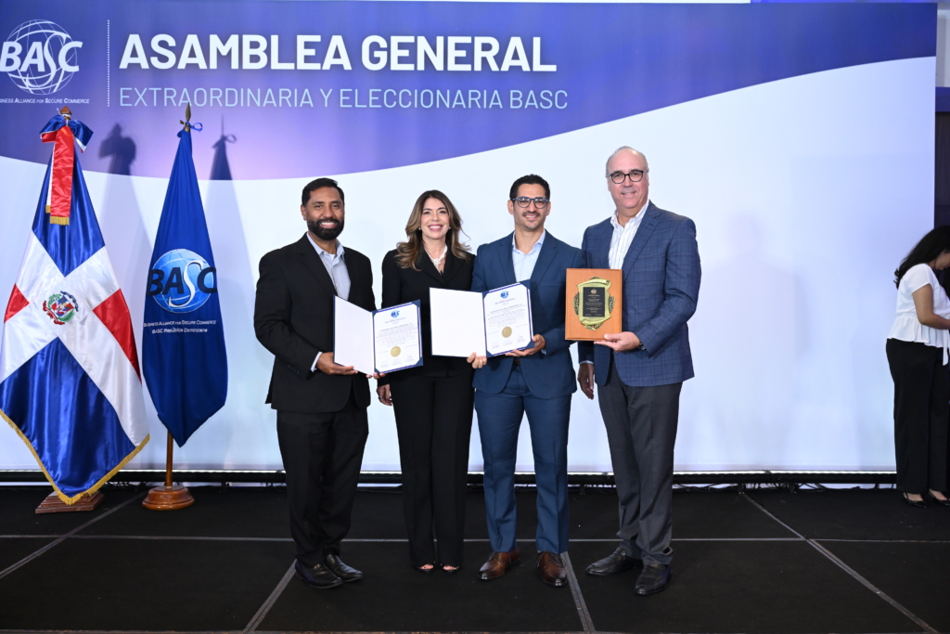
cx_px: 475
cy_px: 317
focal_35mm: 33
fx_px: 871
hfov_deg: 57.2
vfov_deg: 40.0
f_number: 3.5
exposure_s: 1/200
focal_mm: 33
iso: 1250
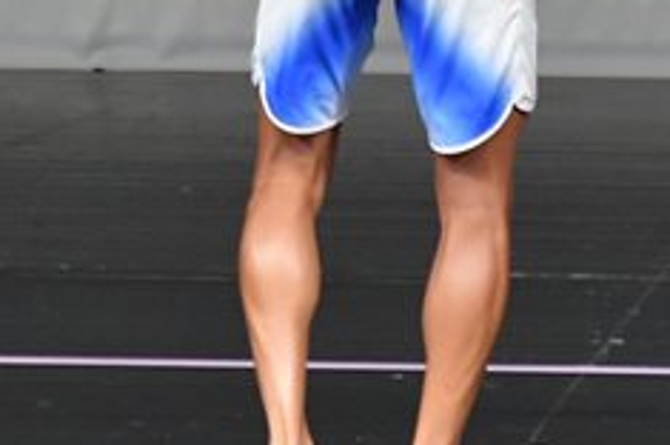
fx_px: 21169
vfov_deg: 1.2
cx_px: 503
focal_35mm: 1139
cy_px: -63
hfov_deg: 1.8
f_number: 5.6
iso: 4000
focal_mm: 230
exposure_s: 1/400
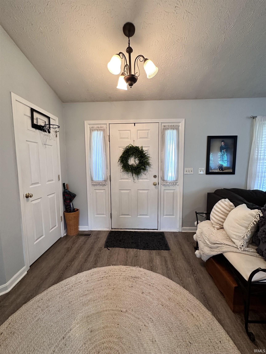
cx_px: 133
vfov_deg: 102.1
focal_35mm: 14
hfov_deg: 85.7
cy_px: 177
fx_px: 143
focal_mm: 2.22
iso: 200
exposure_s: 1/60
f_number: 2.2
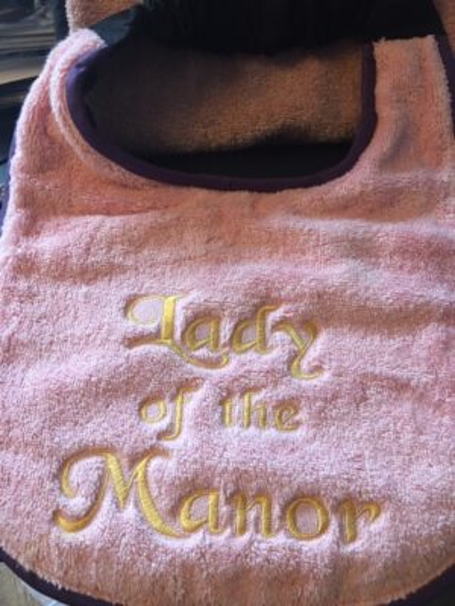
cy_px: 303
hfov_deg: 48.2
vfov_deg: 61.7
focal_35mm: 29
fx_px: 508
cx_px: 228
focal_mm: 4.15
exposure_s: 1/17
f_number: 2.2
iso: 100
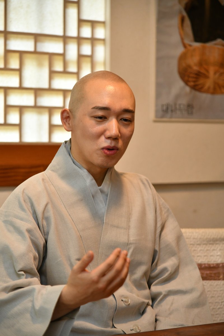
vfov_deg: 19.5
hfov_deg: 13.0
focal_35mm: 105
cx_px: 112
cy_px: 168
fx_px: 980
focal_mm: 105
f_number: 4
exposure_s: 1/160
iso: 1600
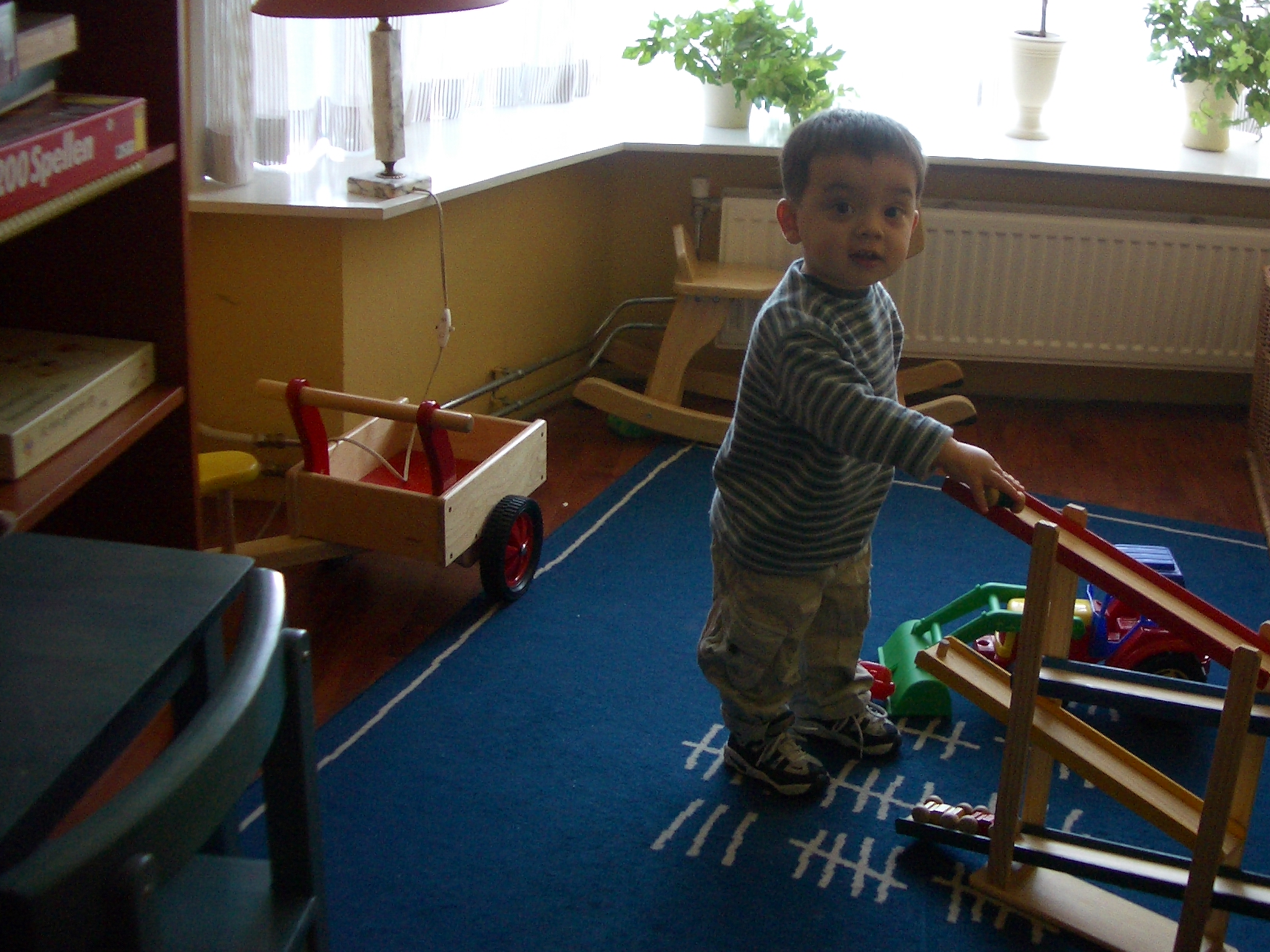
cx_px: 818
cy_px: 374
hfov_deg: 40.1
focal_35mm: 47
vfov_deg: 30.8
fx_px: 1724
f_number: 2.6
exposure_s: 1/30
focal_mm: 5.8
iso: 100
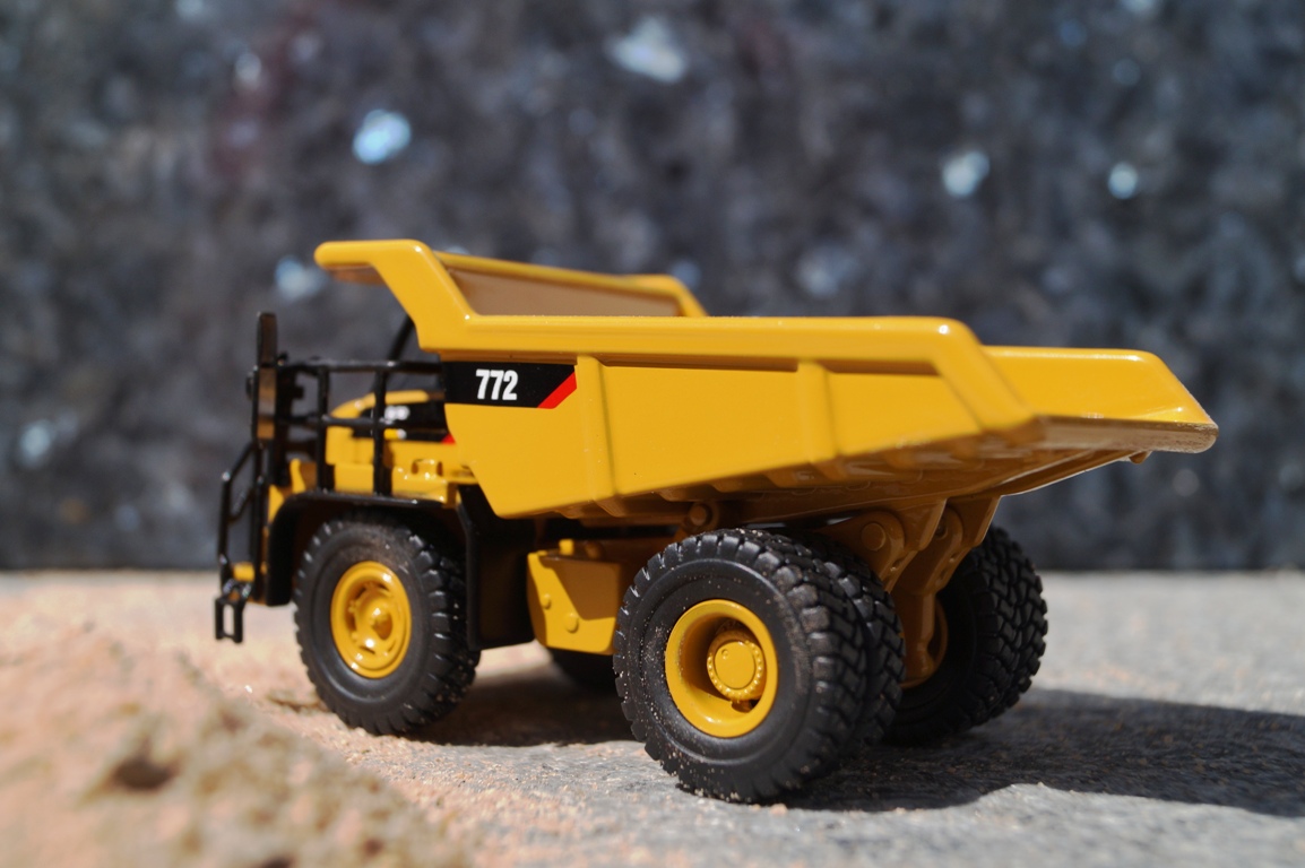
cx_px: 652
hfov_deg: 43.6
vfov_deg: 29.8
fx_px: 1630
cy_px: 434
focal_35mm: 45
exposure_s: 1/800
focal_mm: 30
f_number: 6.3
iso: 100
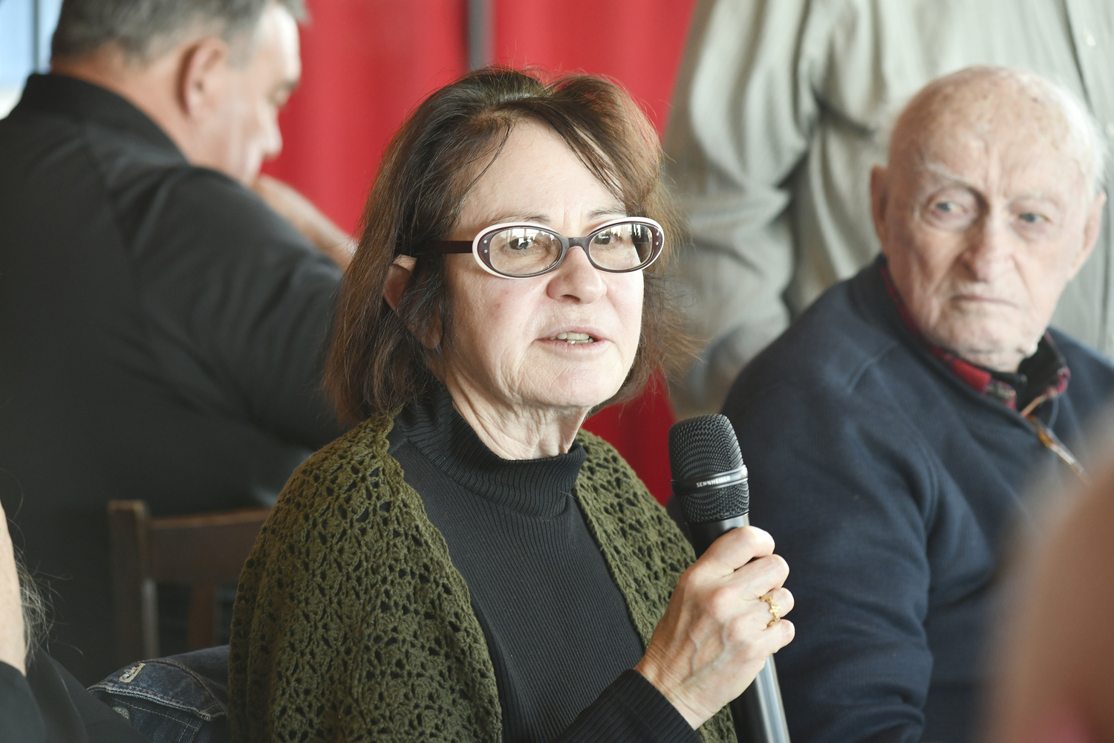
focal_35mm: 125
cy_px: 372
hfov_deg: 16.4
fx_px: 3868
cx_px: 557
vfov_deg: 11.0
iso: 1250
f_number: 5.6
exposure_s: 1/125
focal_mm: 125
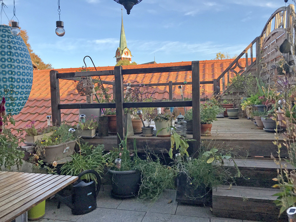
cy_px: 111
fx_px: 239
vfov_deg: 49.7
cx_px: 148
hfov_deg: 63.4
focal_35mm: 28
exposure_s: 1/651
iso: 20
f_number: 1.8
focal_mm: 3.99
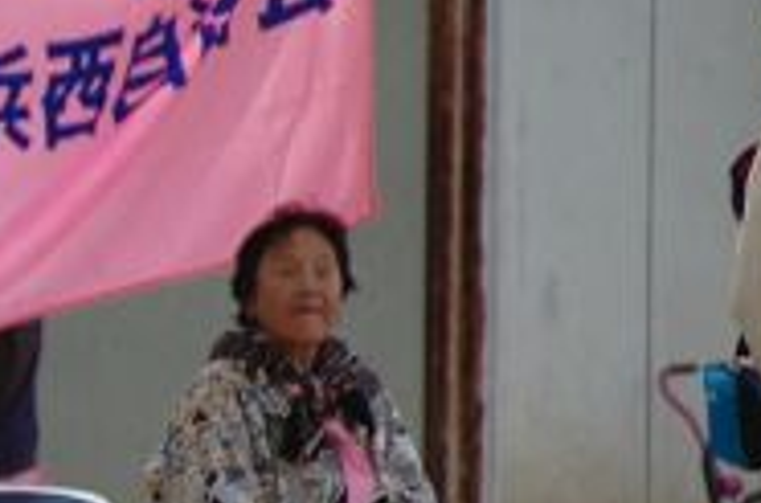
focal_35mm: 968
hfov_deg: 2.1
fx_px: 20410
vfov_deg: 1.4
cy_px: 683
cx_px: -822
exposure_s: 1/1000
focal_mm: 150
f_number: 5.6
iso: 320
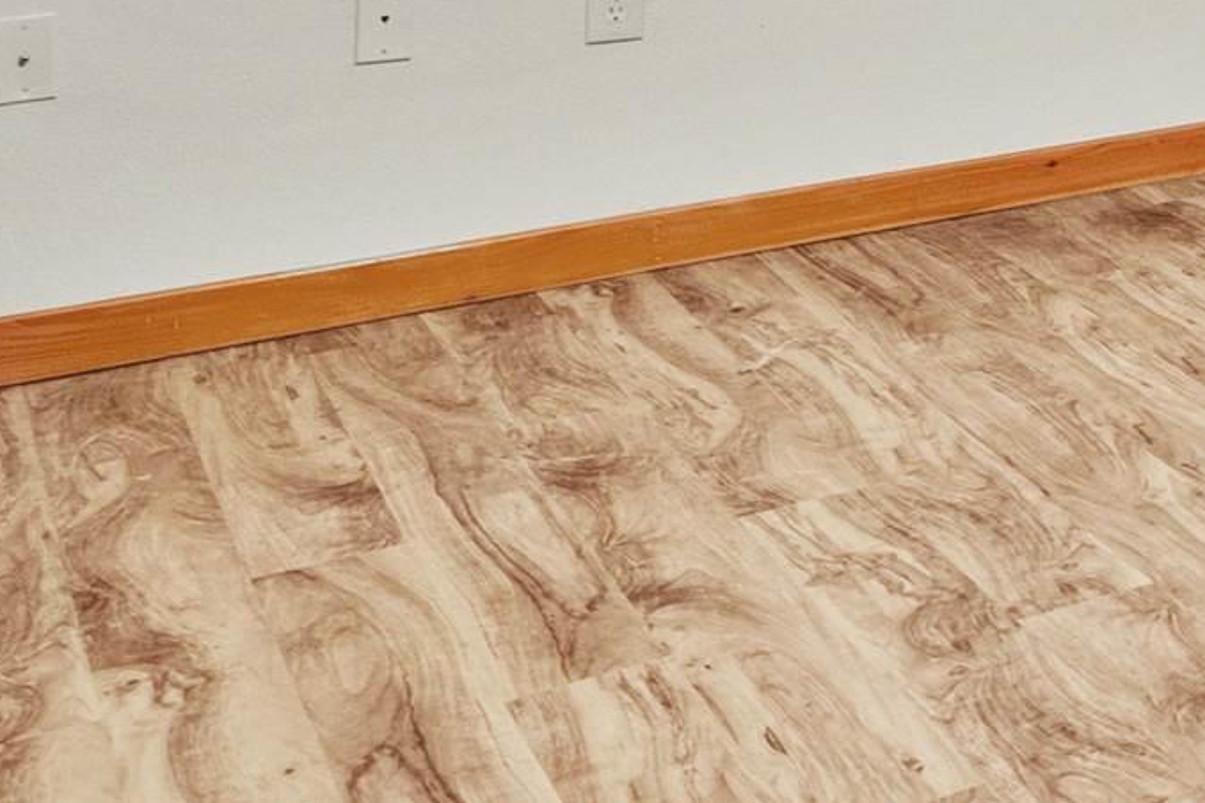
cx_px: 1879
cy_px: -425
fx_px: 2276
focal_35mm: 68
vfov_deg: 17.8
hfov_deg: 23.1
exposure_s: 1.3
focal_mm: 10
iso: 640
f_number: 6.4
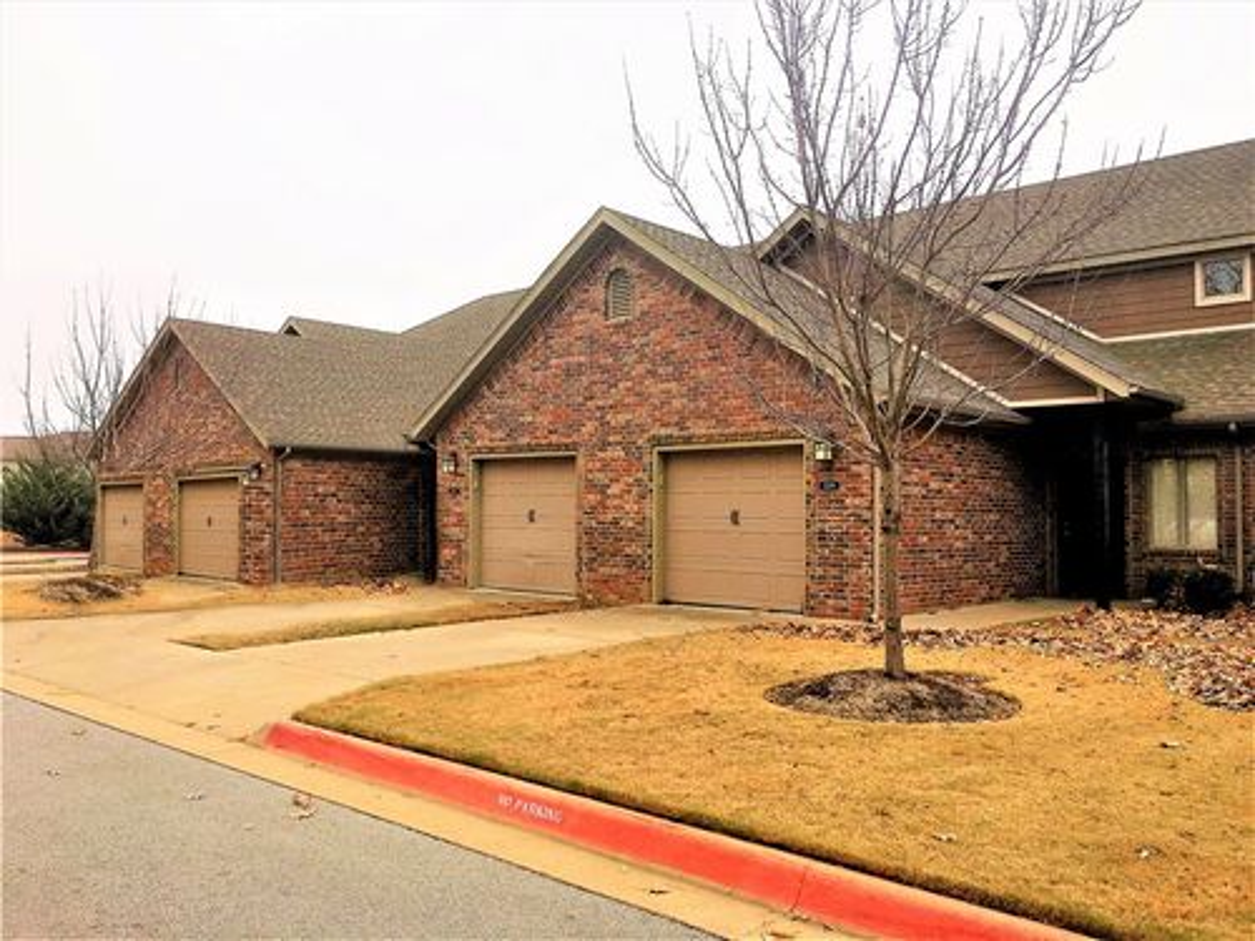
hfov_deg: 61.7
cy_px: 470
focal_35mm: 29
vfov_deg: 48.2
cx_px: 628
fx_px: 1051
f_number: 2.2
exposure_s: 1/836
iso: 25
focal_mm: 4.15
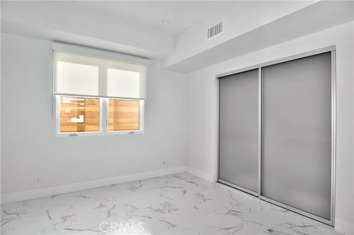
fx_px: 177
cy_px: 118
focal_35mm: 18
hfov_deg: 90.1
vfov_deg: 67.2
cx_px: 177
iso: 400
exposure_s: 1/125
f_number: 6.3
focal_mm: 12
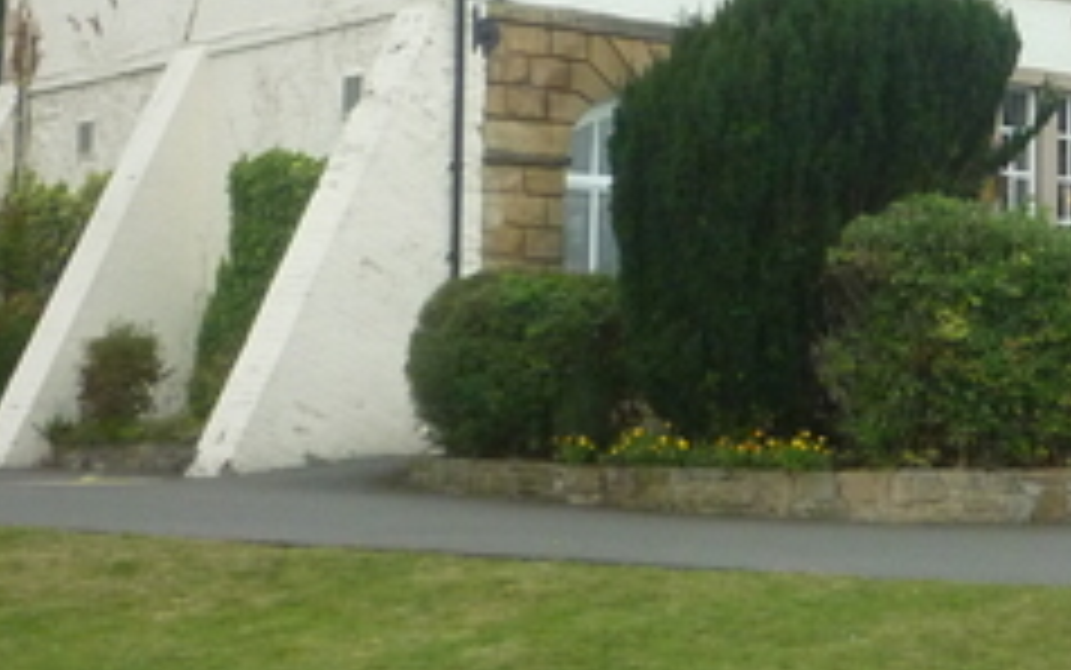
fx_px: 2745
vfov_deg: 13.8
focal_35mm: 94
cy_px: 40
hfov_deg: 21.0
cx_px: 1166
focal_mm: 5.5
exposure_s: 1/500
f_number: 2.8
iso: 320
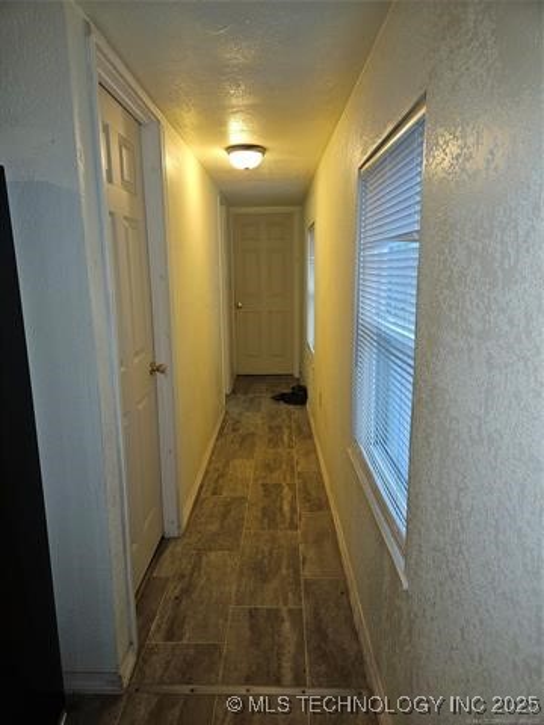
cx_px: 272
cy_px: 362
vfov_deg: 73.9
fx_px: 482
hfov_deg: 58.9
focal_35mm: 23
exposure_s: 1/30
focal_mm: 5.4
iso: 100
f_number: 1.8
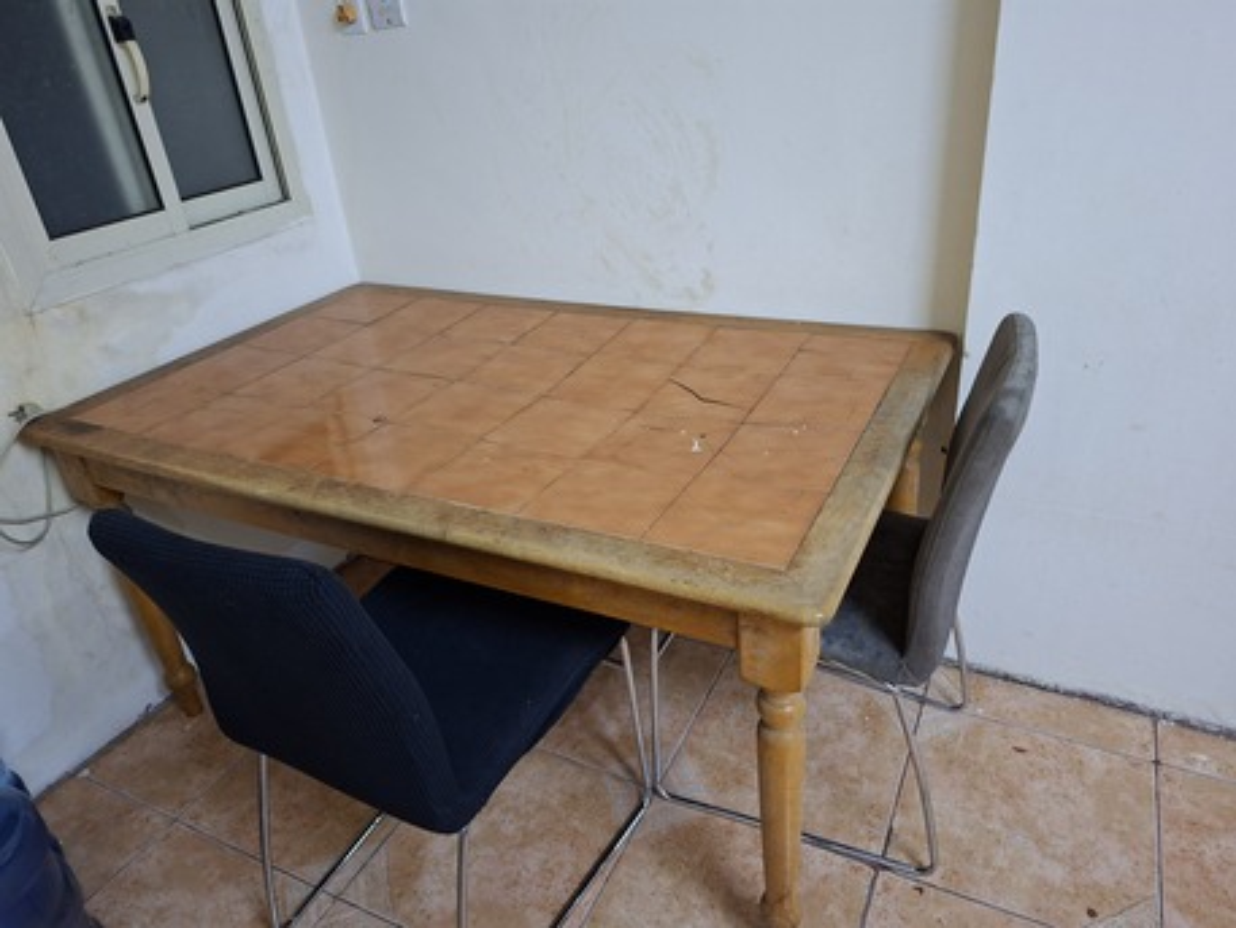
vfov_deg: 58.9
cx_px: 618
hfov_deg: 73.9
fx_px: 821
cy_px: 464
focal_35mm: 23
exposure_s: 1/25
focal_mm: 5.54
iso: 500
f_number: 1.8
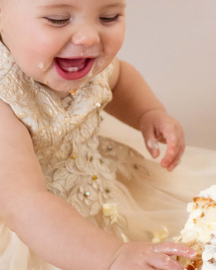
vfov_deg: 13.8
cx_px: 123
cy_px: 27
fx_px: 1103
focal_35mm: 138
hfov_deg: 11.2
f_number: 2.5
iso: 1000
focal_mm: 25
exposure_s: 1/400
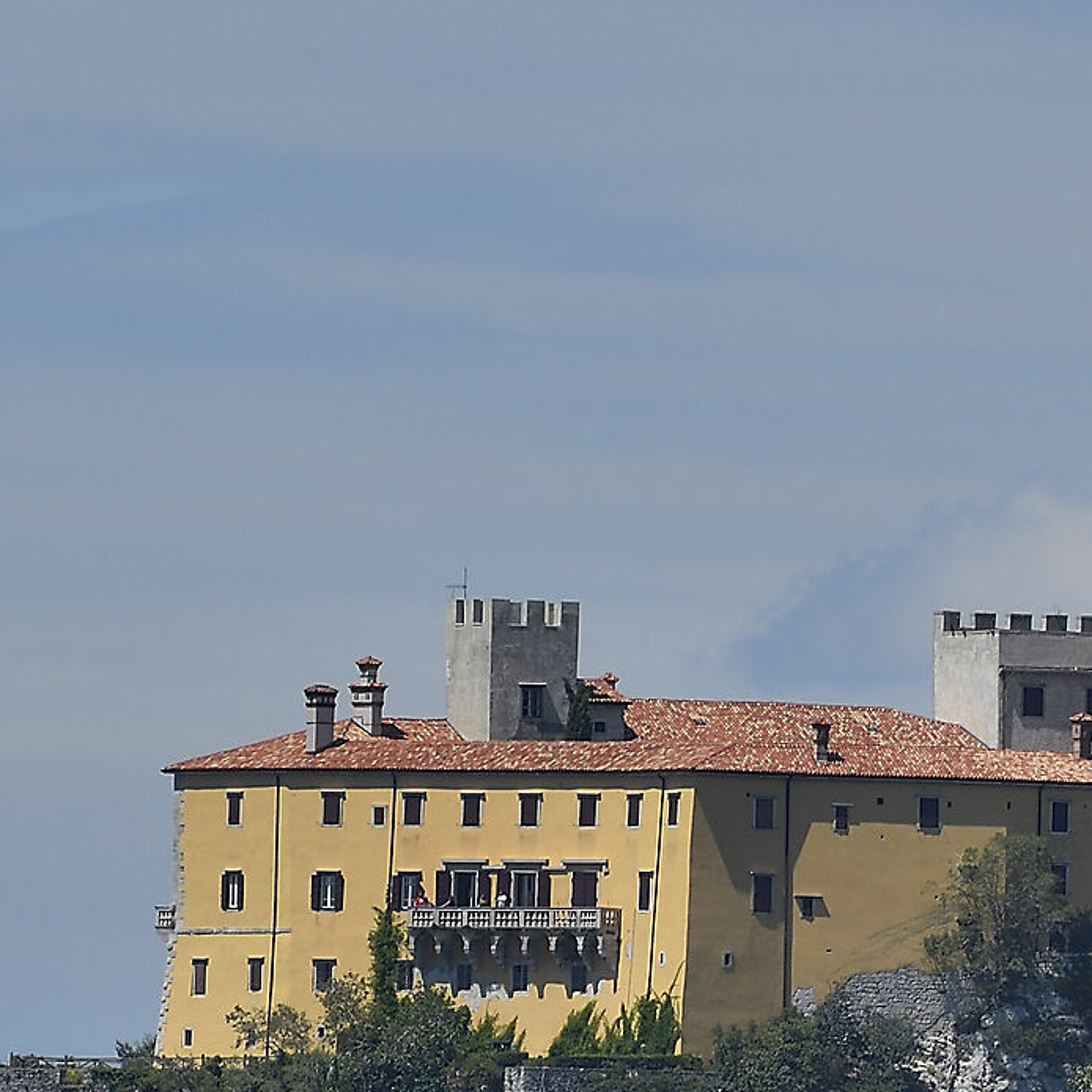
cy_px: 1144
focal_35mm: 1322
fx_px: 47183
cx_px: 606
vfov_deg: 1.3
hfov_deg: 1.3
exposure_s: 1/500
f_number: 8
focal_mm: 300
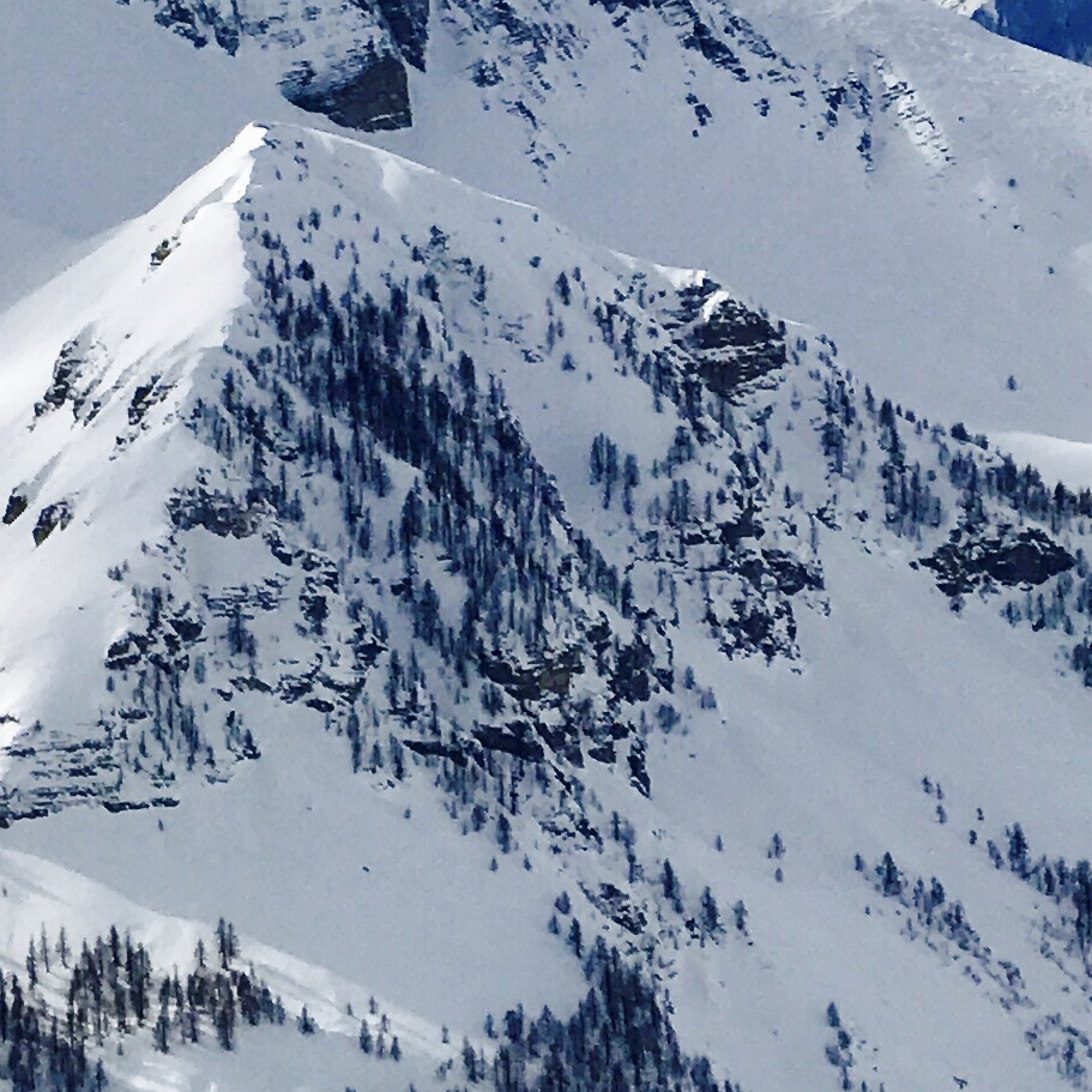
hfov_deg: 7.7
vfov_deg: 7.8
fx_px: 7959
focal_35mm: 223
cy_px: -66
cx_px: -614
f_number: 2.8
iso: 20
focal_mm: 6.6
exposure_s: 1/4367
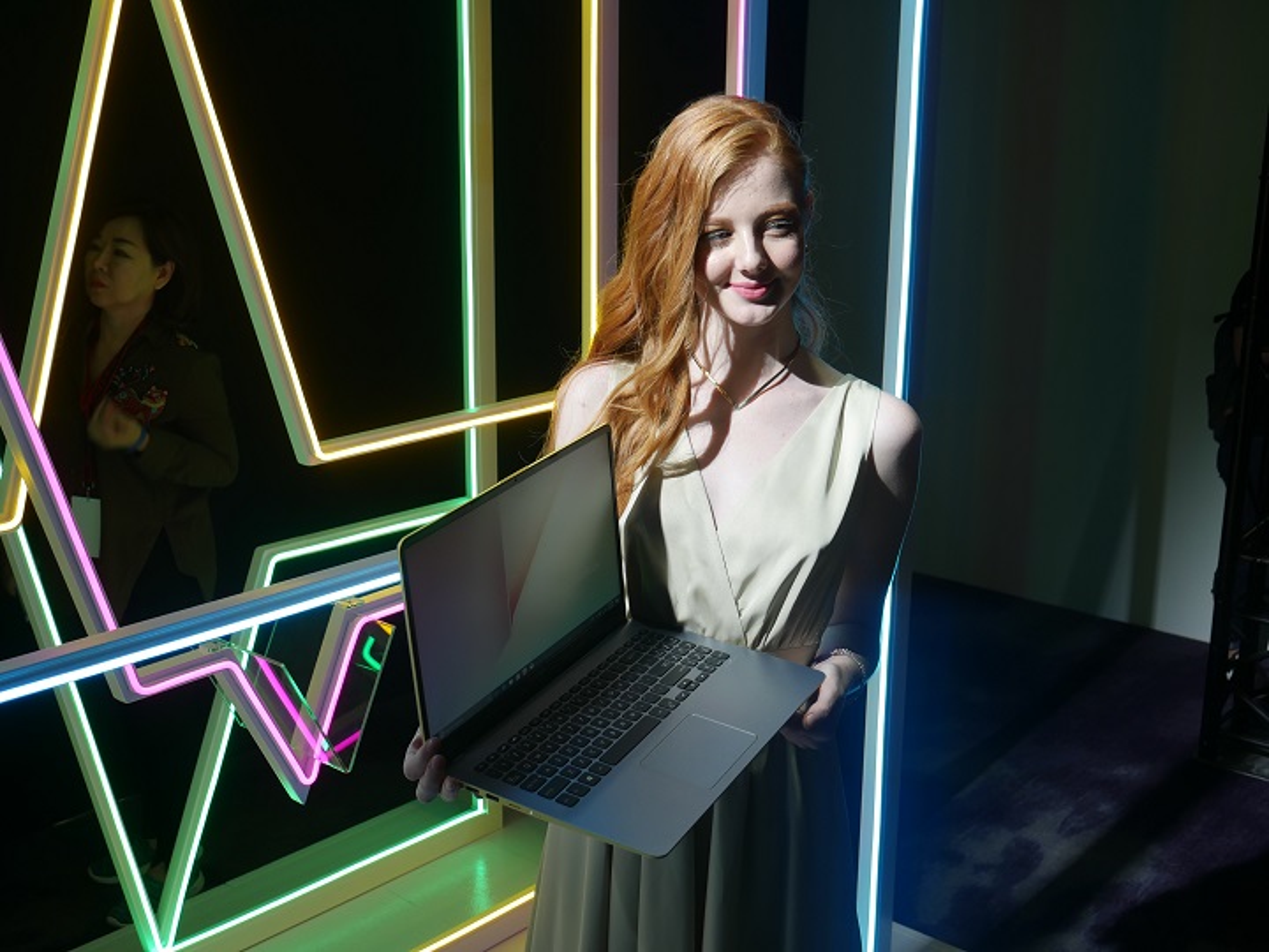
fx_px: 1613
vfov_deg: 32.9
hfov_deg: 42.9
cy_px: 476
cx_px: 634
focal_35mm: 44
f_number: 4.7
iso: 320
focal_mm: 22
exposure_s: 1/60
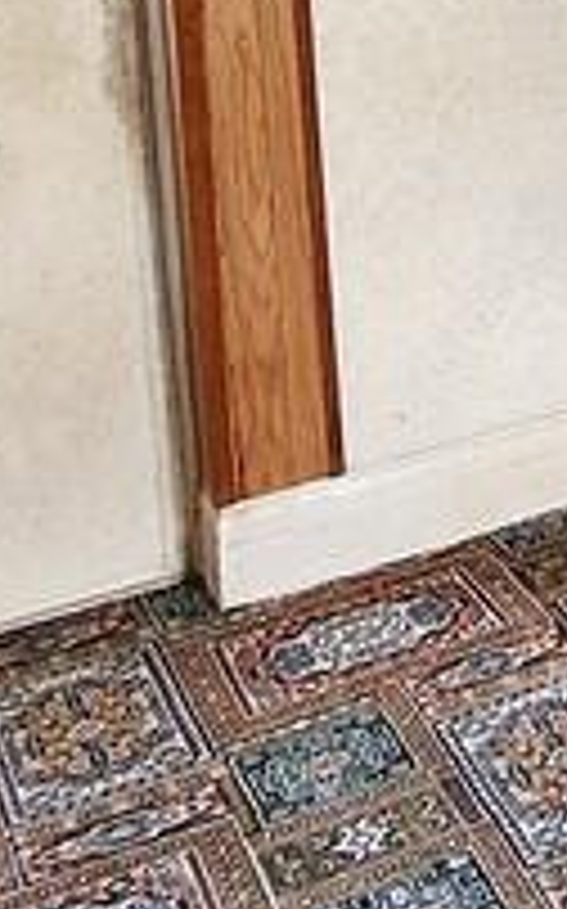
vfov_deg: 26.3
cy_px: -176
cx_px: 1192
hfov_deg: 14.7
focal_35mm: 70
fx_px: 1733
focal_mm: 2.2
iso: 250
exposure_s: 1/60
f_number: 2.2
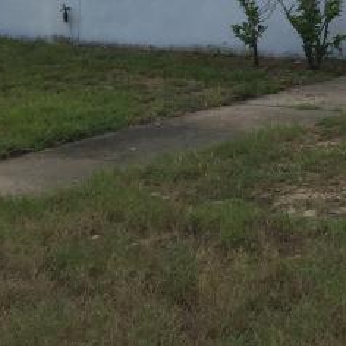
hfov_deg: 14.0
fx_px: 1255
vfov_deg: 14.5
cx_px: 620
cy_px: -188
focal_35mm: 111
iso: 32
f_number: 2.2
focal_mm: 4.15
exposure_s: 1/3597
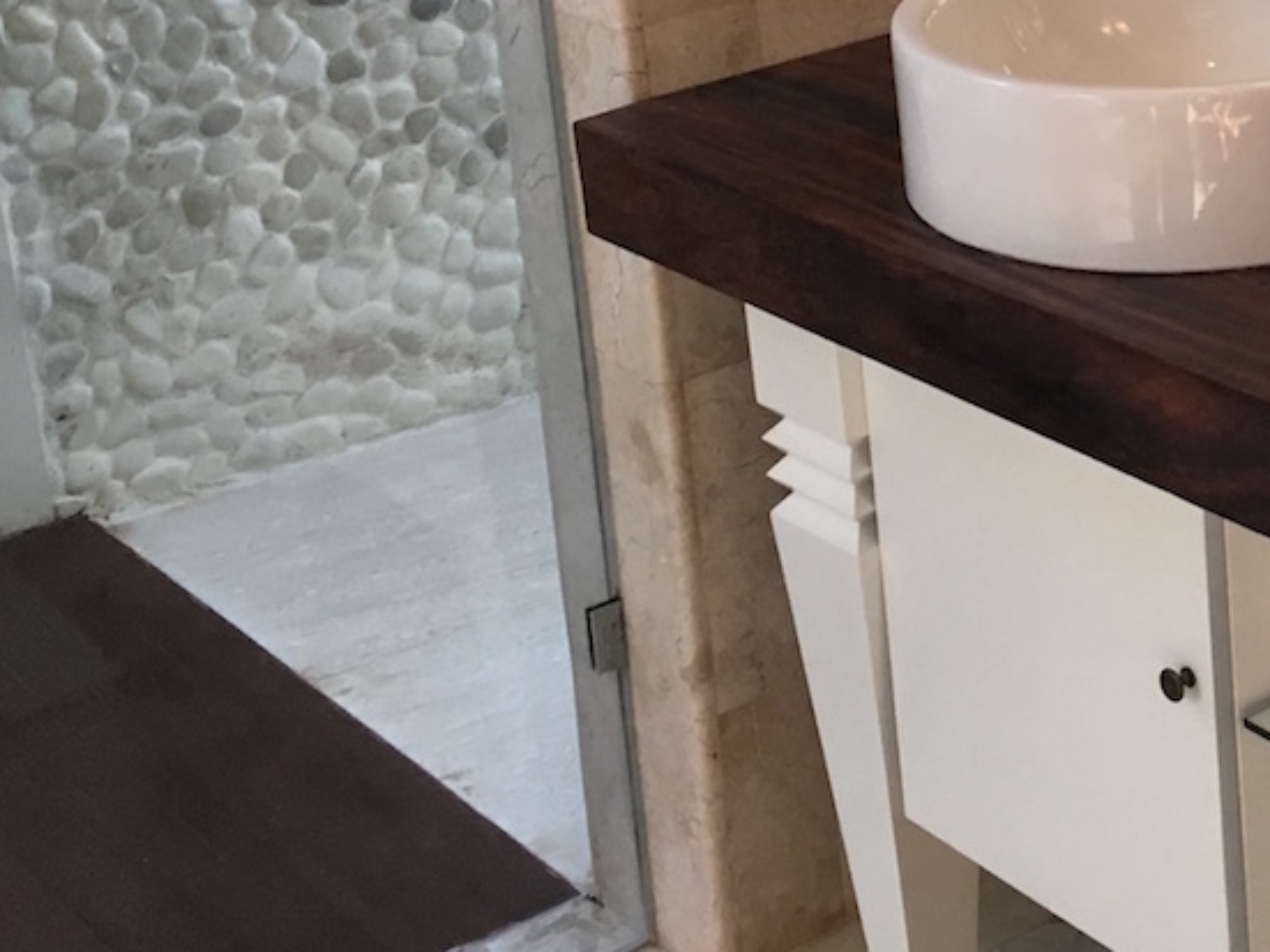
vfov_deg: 18.1
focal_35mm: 79
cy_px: -20
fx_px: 2898
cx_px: 1533
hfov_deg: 22.7
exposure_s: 1/33
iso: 50
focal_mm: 4.15
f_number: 2.2
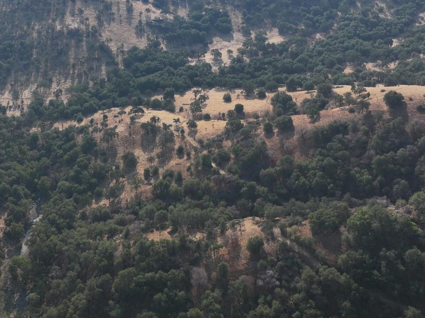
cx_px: 135
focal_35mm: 39
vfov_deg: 35.6
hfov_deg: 47.0
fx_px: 479
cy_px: 64
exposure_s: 1/3200
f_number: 2.8
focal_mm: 12.29
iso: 150
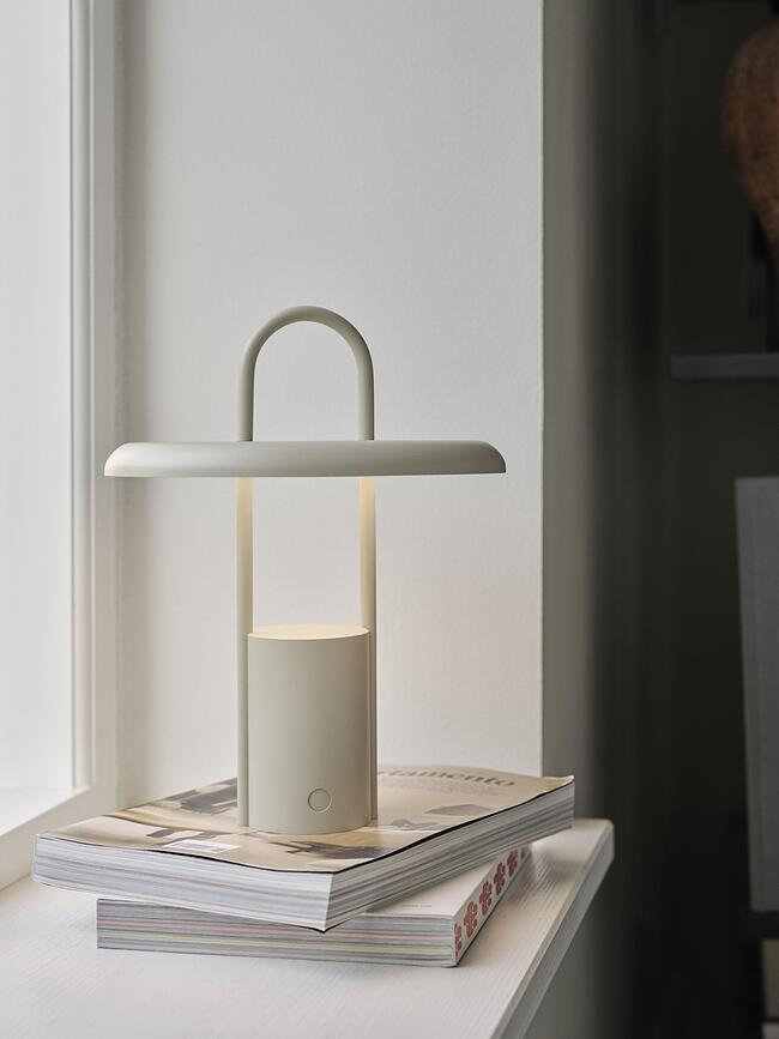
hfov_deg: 23.3
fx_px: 1891
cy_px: 520
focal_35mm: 63
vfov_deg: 30.7
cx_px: 390
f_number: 5.6
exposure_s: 1/40
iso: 100
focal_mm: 80
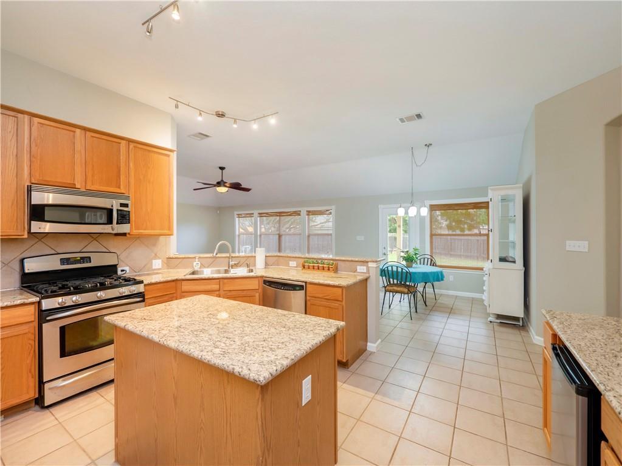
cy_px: 233
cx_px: 311
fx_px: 252
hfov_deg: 102.1
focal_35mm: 14
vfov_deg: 85.7
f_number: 4.5
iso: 500
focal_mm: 7
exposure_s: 1/8
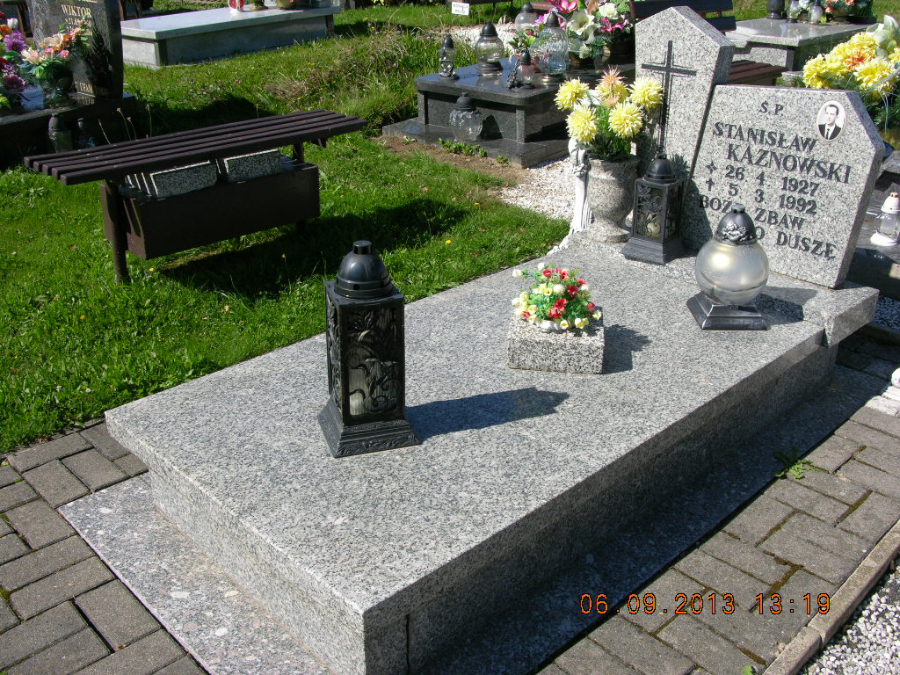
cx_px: 450
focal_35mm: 35
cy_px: 338
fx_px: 910
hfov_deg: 52.6
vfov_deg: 40.7
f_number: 6.3
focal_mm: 8.9
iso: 50
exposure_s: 1/225
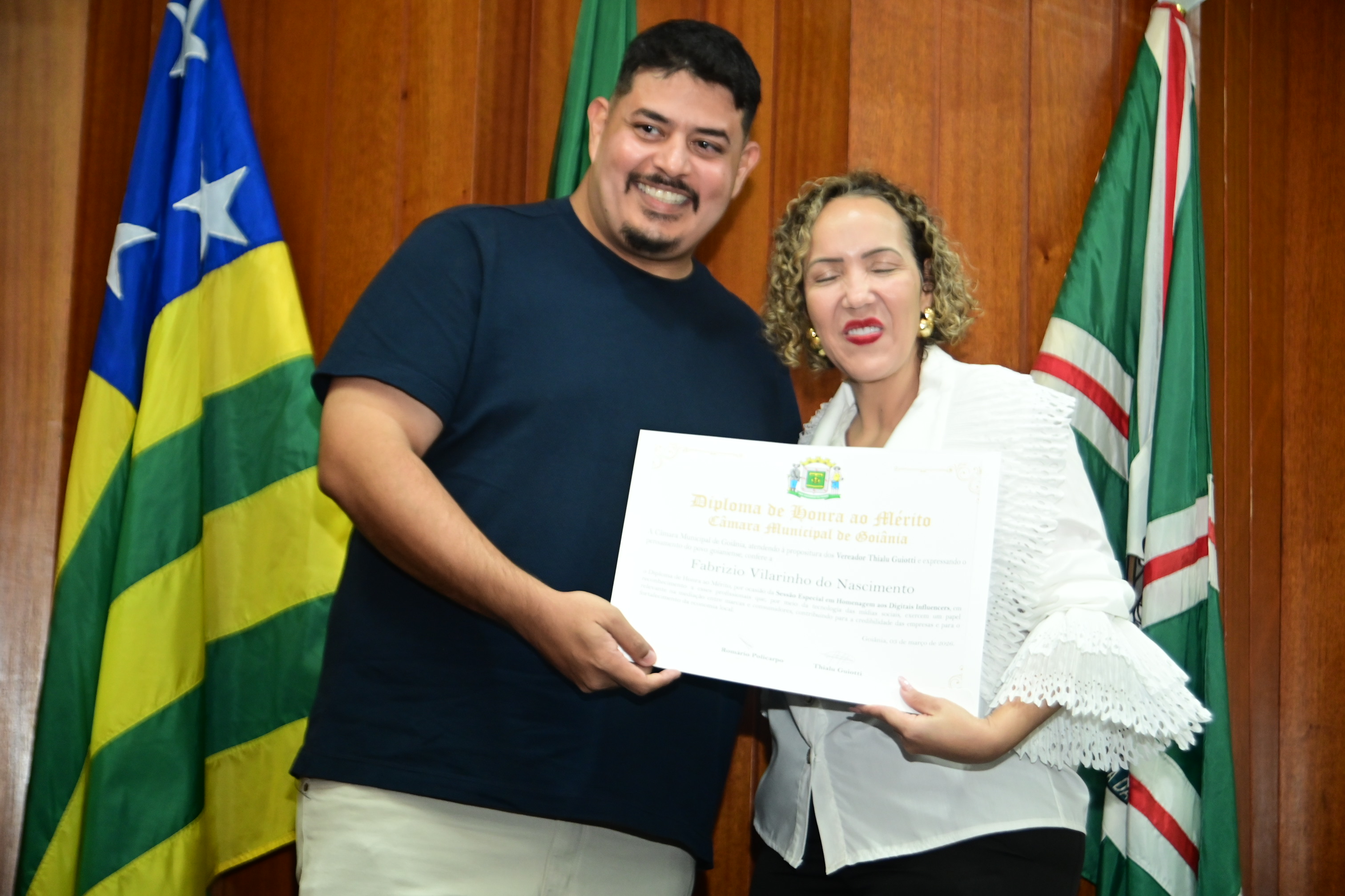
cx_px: 672
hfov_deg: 27.0
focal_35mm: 75
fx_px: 2802
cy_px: 448
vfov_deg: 18.2
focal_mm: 75
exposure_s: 1/125
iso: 2500
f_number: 4.5
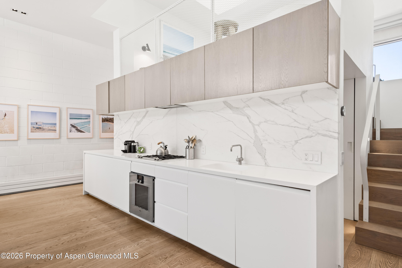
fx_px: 223
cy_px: 134
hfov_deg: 84.0
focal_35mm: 20
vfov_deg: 62.0
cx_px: 201
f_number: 7.1
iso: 250
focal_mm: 20
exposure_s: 1/25
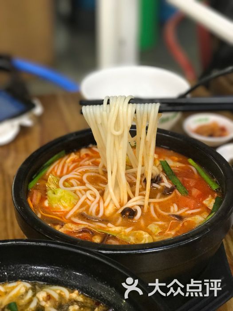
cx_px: 116
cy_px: 156
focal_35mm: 57
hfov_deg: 25.7
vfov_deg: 33.8
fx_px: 512
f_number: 2.8
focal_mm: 6.6
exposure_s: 1/50
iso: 250
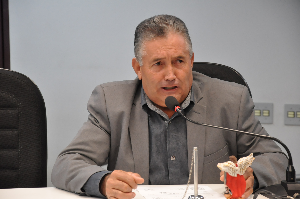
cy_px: 100
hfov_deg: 16.1
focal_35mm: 128
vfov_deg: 10.7
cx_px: 150
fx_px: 1061
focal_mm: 85
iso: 2000
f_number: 5.6
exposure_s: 1/100
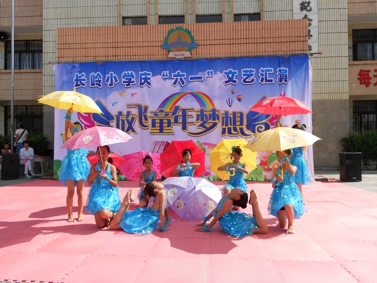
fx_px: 283
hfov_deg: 67.3
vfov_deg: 53.0
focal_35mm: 26
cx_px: 188
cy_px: 142
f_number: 3.2
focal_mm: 4.6
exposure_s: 1/800
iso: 80
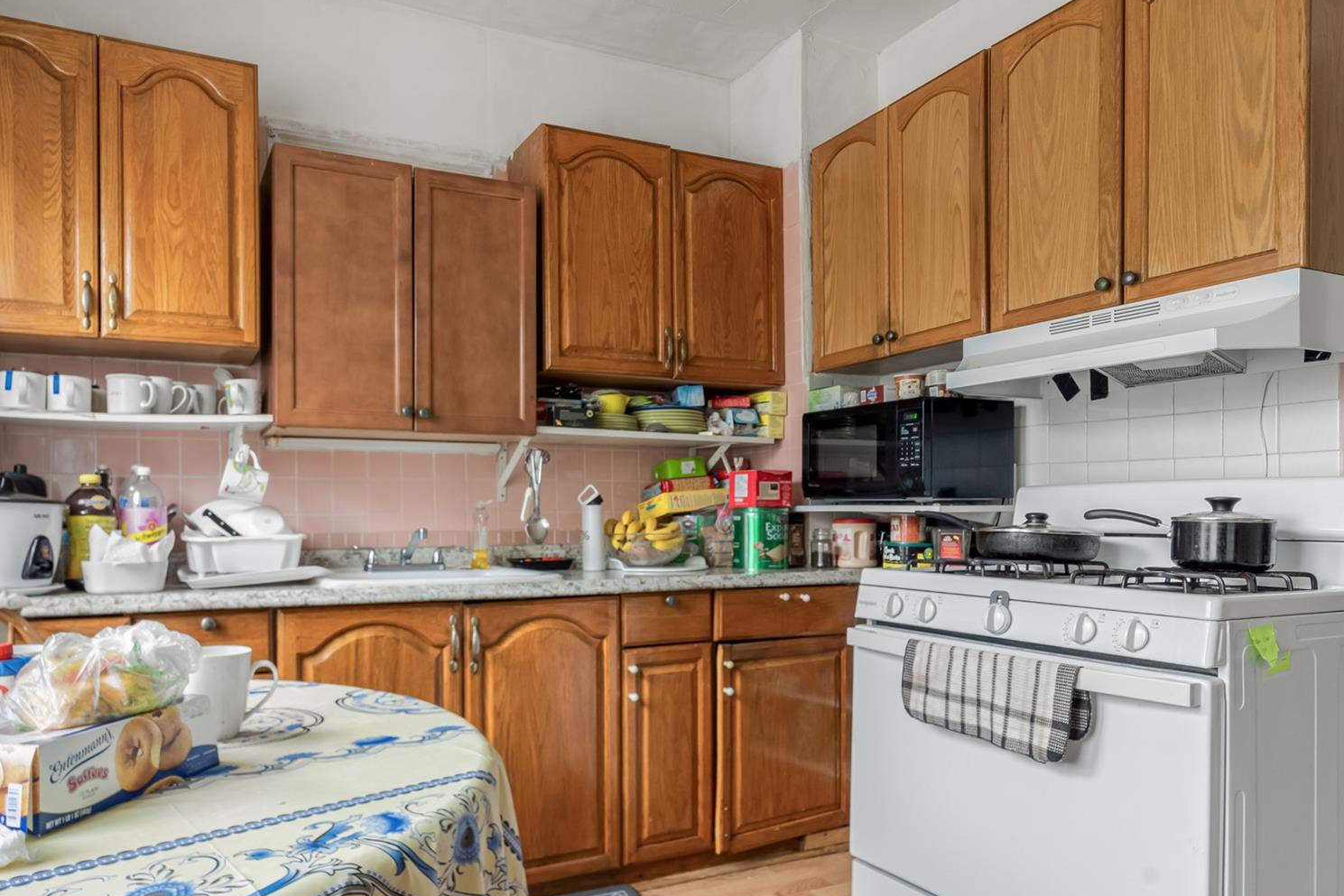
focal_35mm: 22
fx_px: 821
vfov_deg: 56.9
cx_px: 563
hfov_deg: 78.0
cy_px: 525
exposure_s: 1/3
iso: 250
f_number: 9
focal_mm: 16
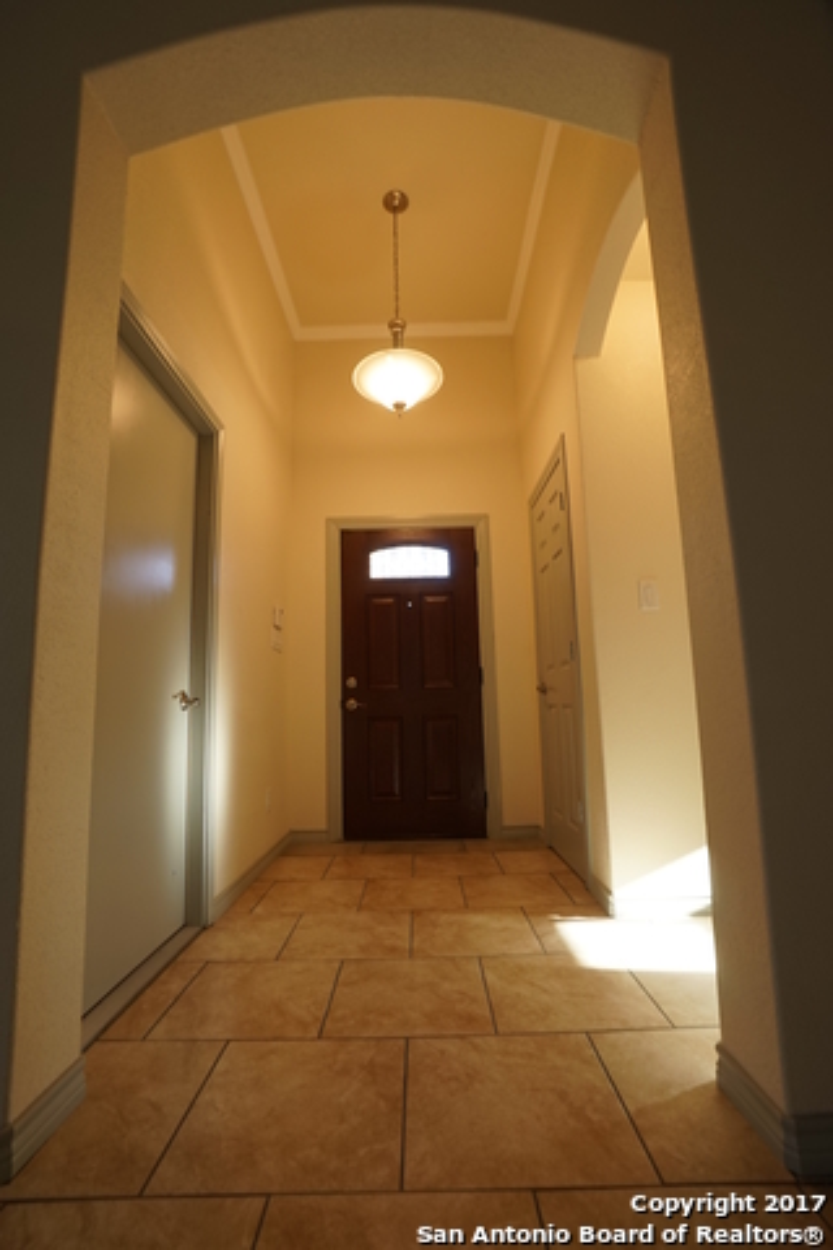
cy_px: 625
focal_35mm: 15
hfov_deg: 77.3
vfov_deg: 100.4
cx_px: 416
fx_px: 521
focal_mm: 10
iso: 160
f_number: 11
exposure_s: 1/4
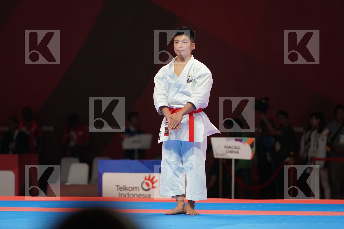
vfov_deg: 5.8
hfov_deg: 8.8
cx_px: 172
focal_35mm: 235
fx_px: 2245
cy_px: 114
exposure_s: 1/500
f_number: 4
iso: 2000
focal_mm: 235
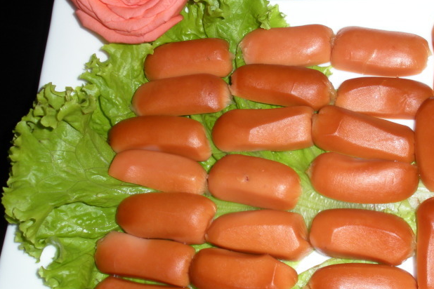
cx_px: 271
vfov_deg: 21.8
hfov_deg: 32.2
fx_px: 747
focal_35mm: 62
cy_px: 189
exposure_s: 1/60
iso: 64
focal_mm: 6.3
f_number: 3.5
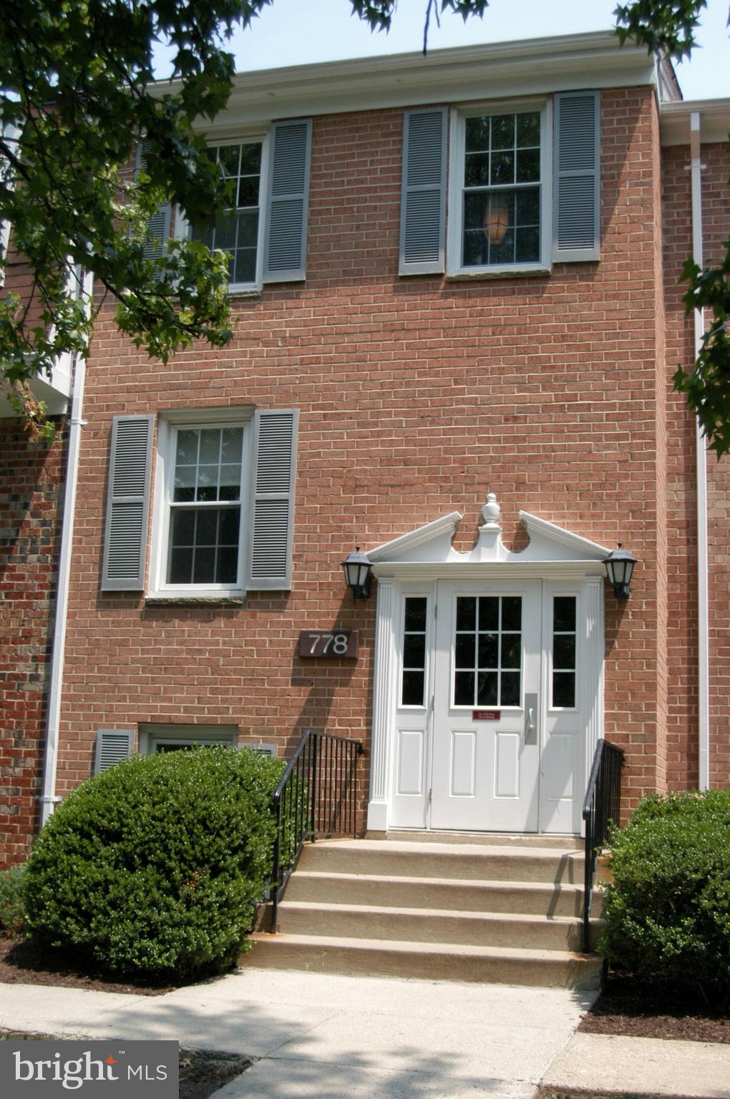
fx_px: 1281
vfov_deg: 46.5
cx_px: 365
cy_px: 550
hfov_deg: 31.8
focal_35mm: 42
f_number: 4
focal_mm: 28
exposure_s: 1/4000
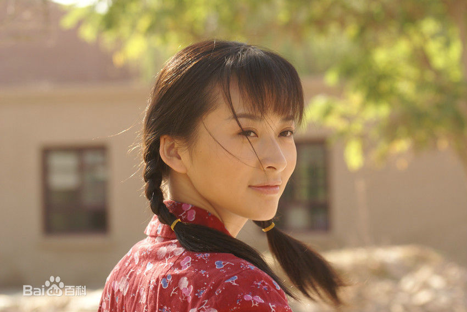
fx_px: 1948
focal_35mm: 150
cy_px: 156
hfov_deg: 13.7
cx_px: 234
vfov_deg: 9.2
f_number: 6.3
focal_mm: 100
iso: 200
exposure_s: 1/250
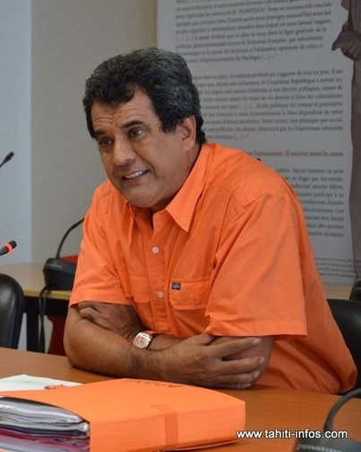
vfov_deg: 14.5
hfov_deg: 11.5
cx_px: 20
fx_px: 1778
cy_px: 226
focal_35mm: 133
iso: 4000
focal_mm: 62
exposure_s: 1/160
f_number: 7.1
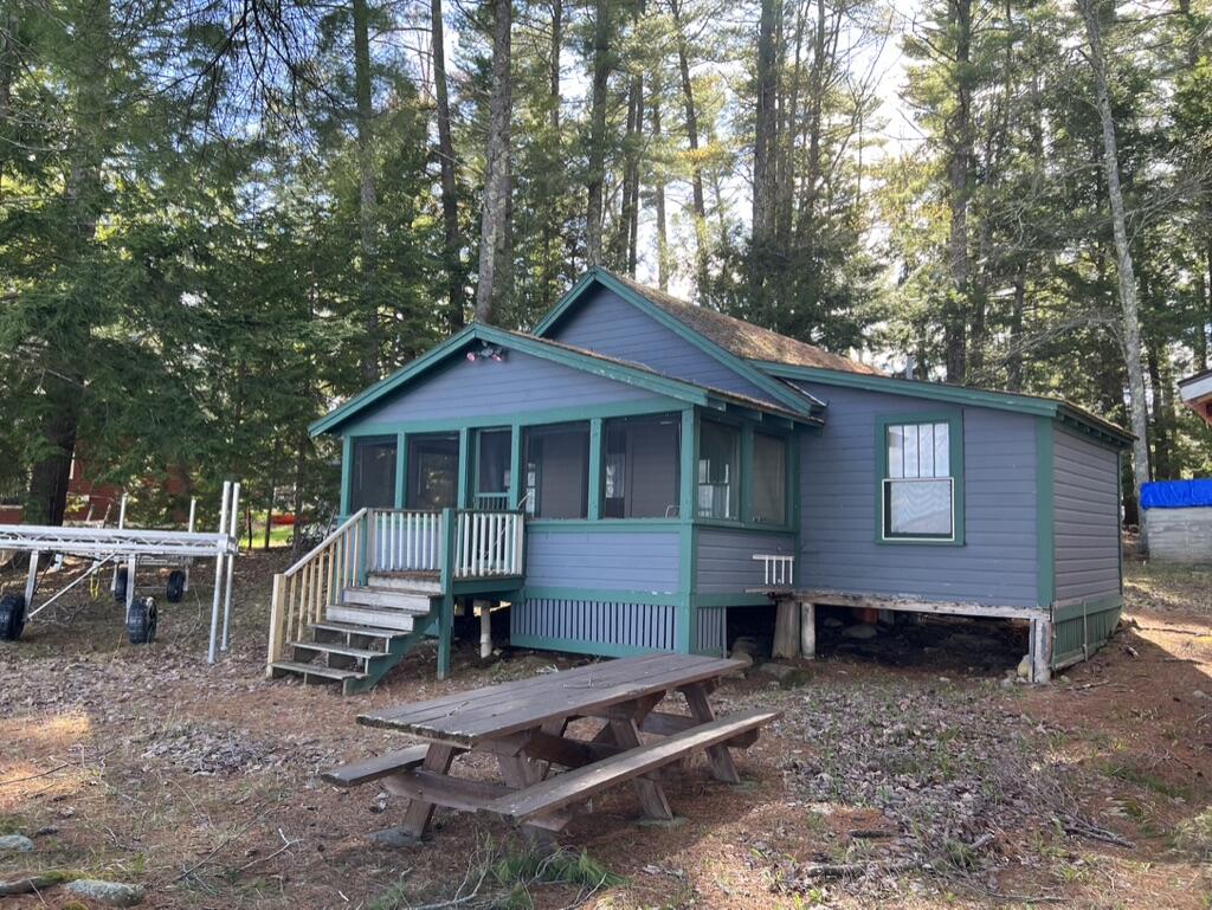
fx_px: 911
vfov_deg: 53.1
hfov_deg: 67.3
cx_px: 606
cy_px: 455
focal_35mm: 26
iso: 50
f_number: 1.5
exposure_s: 1/260
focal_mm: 5.7
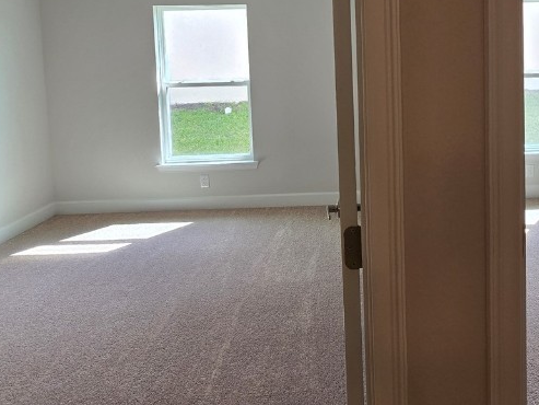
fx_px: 421
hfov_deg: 63.7
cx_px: 358
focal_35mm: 27
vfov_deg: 48.9
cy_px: 90
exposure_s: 1/120
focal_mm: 2.2
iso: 50
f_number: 2.2
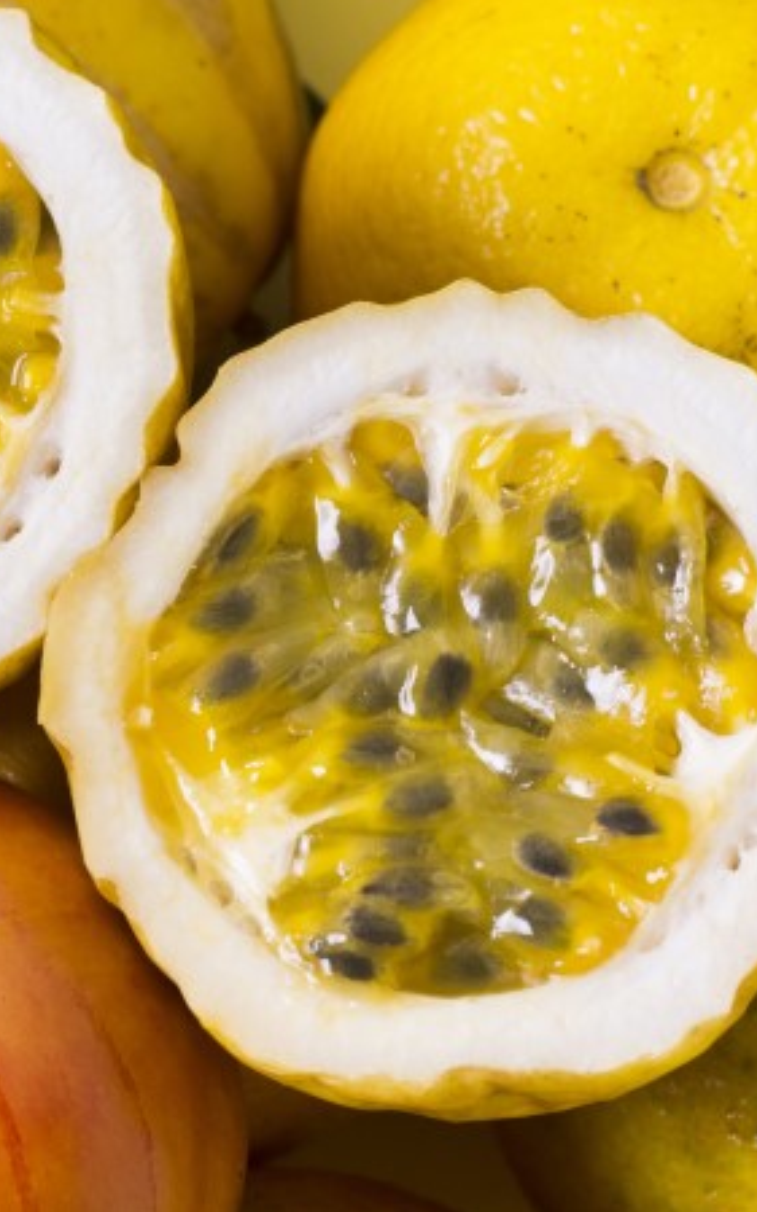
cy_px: 500
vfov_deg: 15.4
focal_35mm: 136
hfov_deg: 9.6
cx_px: 48
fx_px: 4492
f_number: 8
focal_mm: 50
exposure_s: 1/125
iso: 160
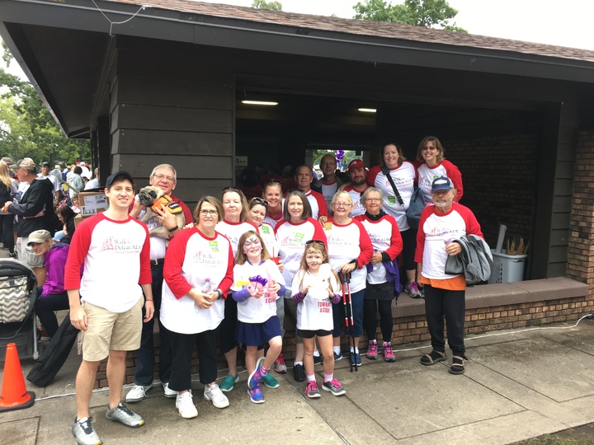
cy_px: 222
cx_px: 297
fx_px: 498
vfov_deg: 48.2
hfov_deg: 61.7
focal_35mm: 29
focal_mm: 4.15
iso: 40
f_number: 2.2
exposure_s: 1/120
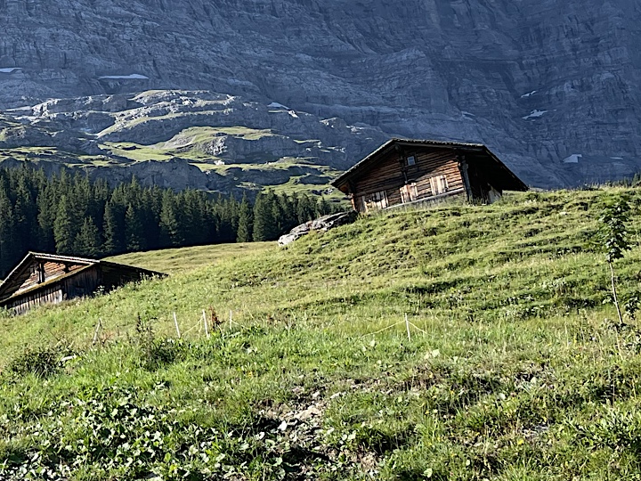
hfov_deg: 24.9
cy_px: 228
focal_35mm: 74
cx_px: -21
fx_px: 1370
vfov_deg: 19.9
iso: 32
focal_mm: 4.2
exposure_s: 1/1350
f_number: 1.6
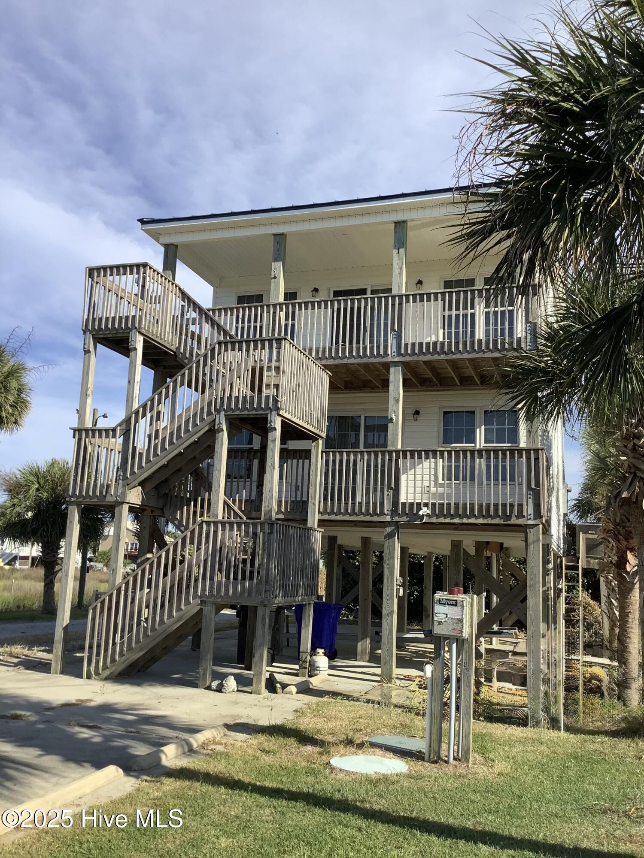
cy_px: 429
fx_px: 769
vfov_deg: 58.4
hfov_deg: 45.4
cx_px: 322
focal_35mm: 31
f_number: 2.4
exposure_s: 1/1199
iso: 25
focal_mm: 3.3
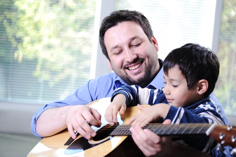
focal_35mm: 105
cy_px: 78
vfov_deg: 13.0
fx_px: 688
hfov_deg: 19.5
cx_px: 118
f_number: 3.2
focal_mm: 105
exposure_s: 1/125
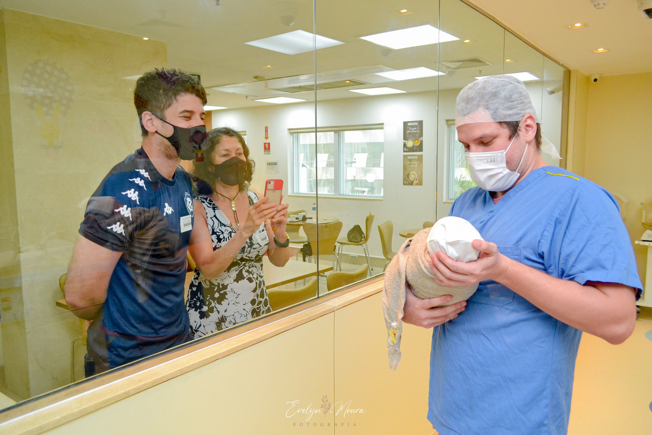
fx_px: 489
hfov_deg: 67.4
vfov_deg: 47.9
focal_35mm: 27
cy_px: 218
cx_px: 326
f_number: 4.5
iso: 2000
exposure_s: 1/200
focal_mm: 18
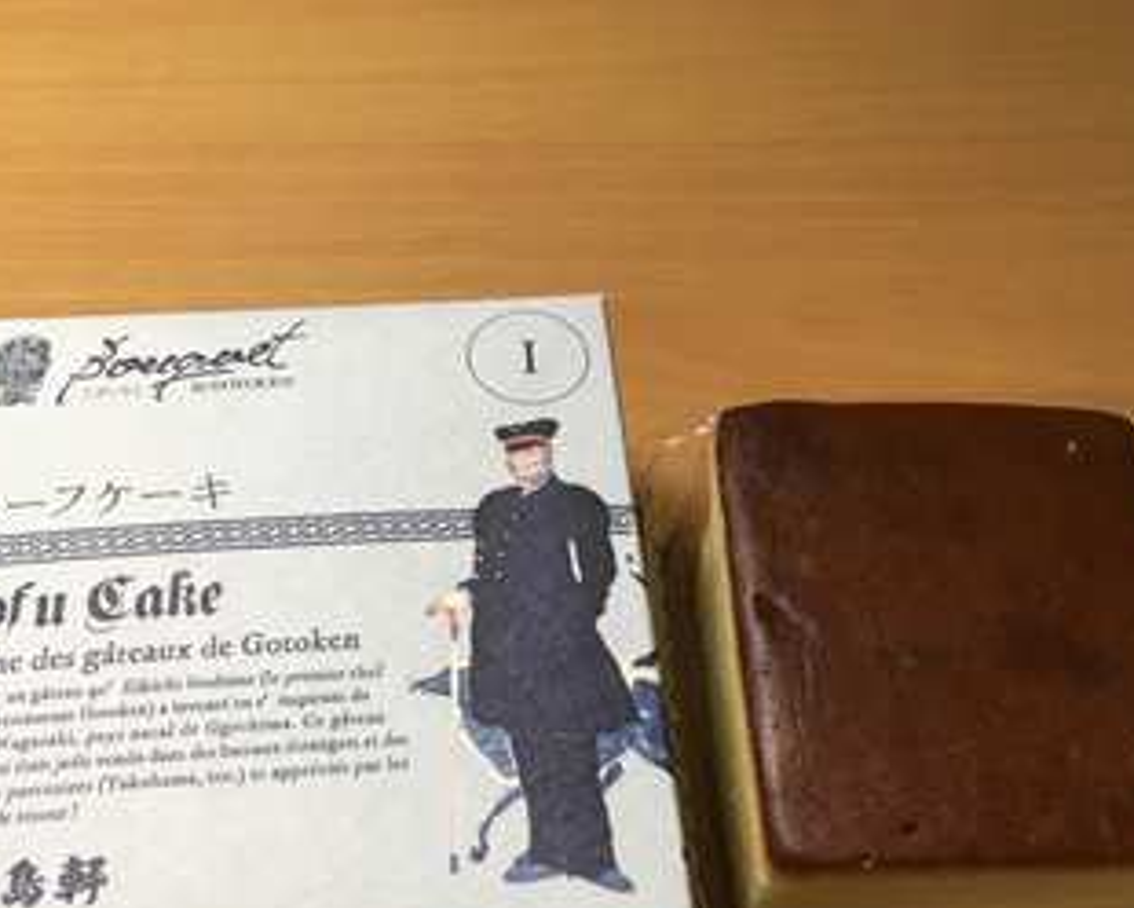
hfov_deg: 50.3
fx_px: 1208
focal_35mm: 36
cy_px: 509
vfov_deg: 41.1
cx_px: 556
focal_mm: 4.15
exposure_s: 1/40
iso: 25
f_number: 2.2
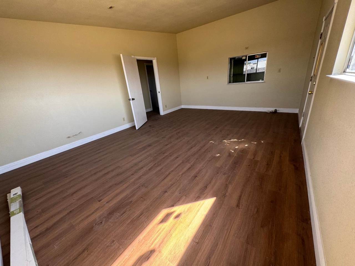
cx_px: 178
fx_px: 144
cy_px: 133
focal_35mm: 14
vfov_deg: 85.7
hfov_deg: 102.1
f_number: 2.2
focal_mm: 2.22
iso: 80
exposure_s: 1/99
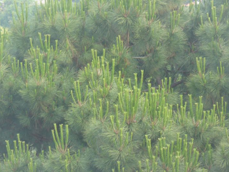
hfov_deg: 7.9
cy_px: 76
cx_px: 118
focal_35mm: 250
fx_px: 1654
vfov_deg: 5.9
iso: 100
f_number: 4.5
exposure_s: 1/50
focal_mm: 36.6
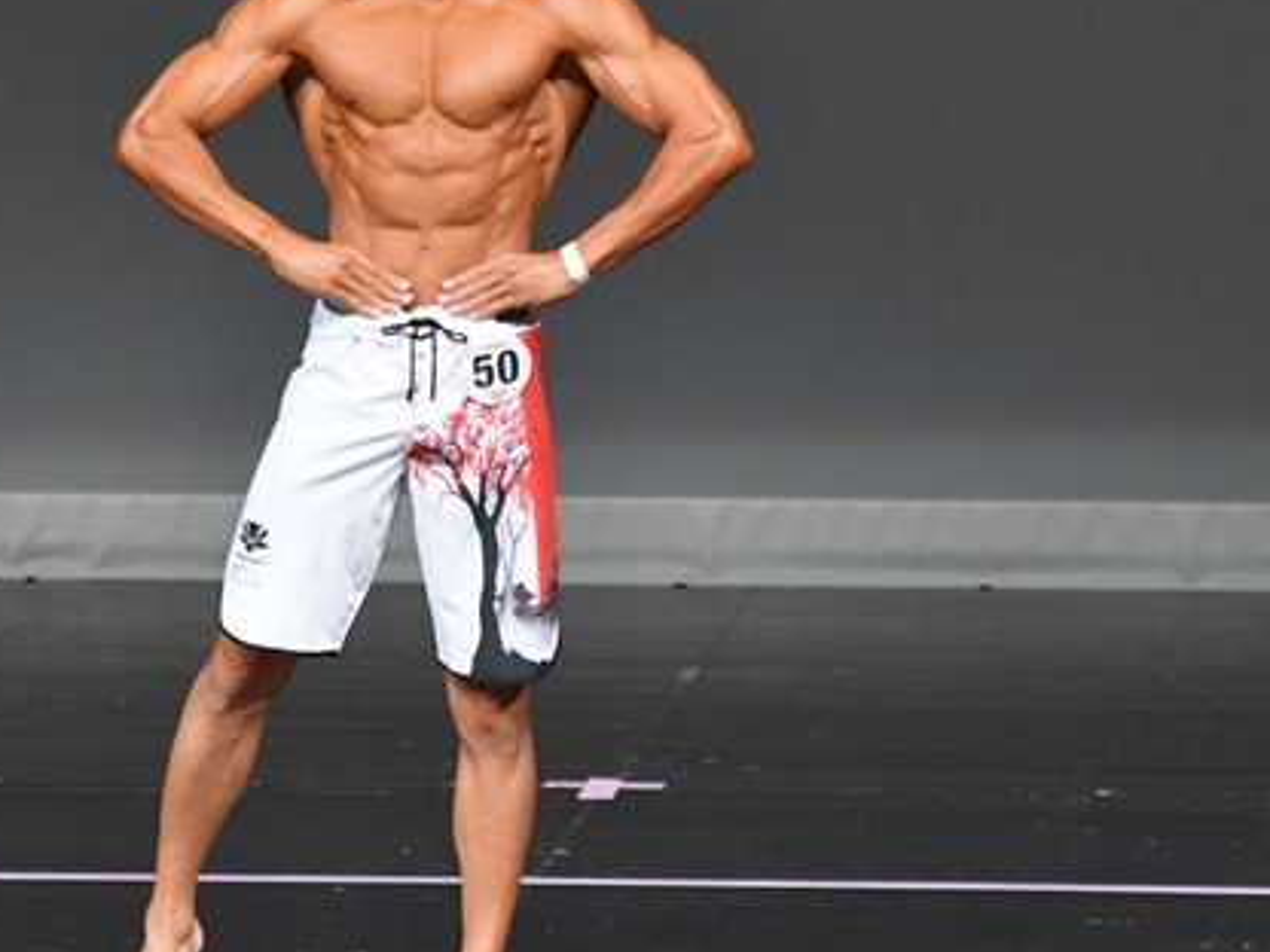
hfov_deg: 3.2
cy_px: 354
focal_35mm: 617
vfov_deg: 2.4
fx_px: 22637
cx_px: 453
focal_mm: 230
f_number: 5.6
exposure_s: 1/400
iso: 4000
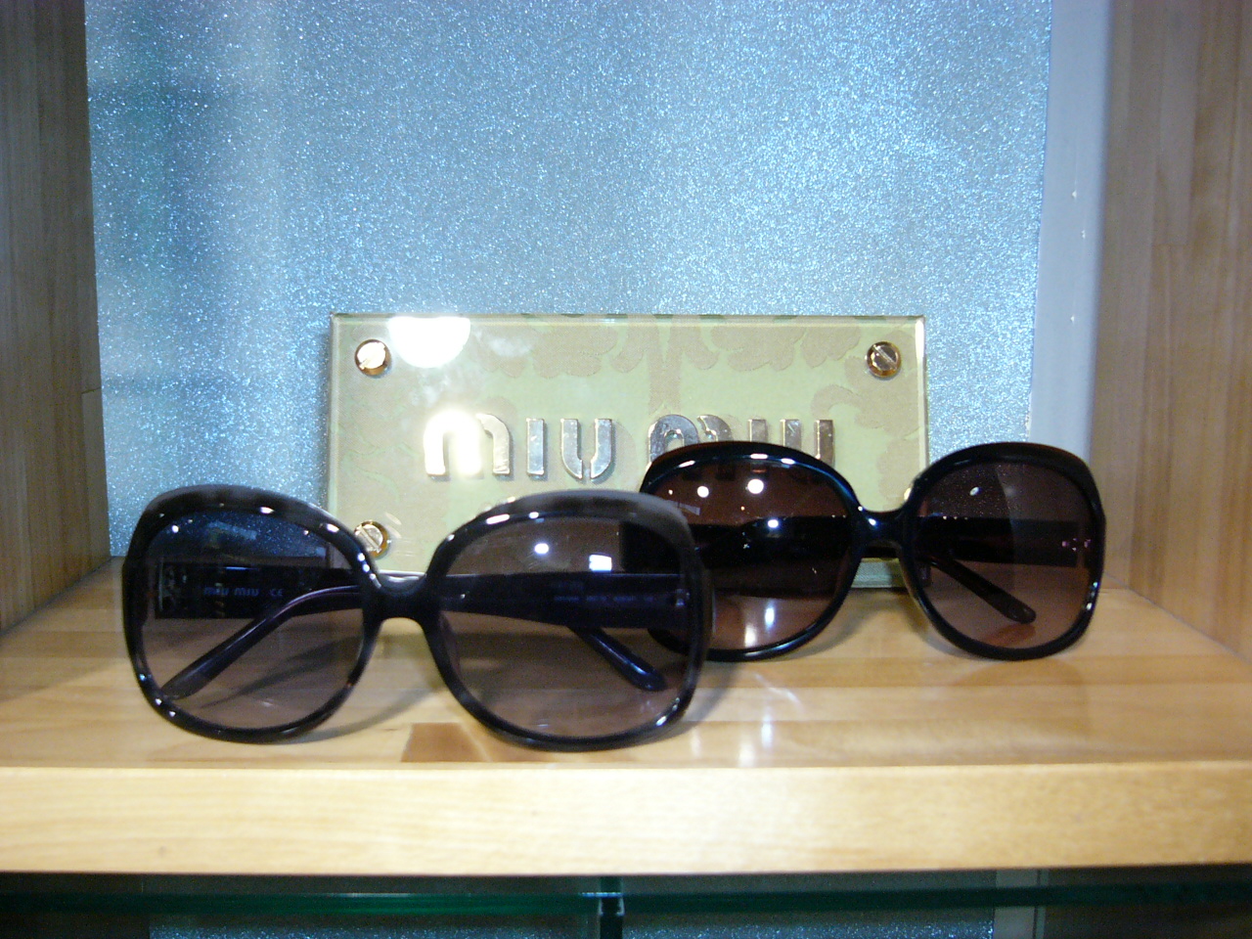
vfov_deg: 40.7
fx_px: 1266
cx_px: 626
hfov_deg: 52.6
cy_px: 470
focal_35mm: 35
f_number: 2.8
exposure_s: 1/100
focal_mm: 5.8
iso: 200
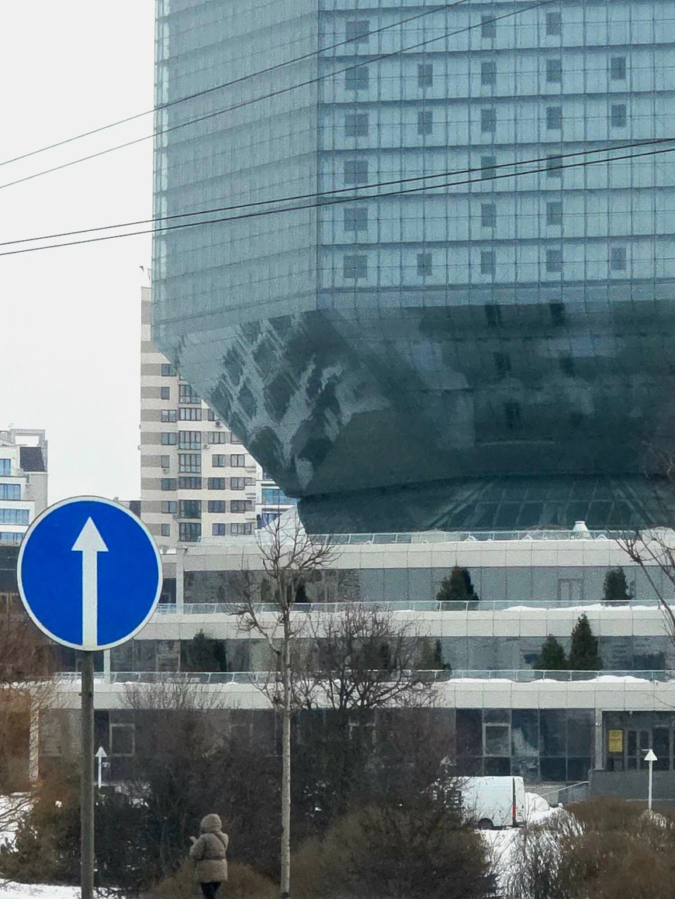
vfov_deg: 9.7
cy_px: 313
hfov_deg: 7.3
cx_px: 479
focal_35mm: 203
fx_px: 5278
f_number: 2.4
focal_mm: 7.9
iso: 50
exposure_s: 1/1250
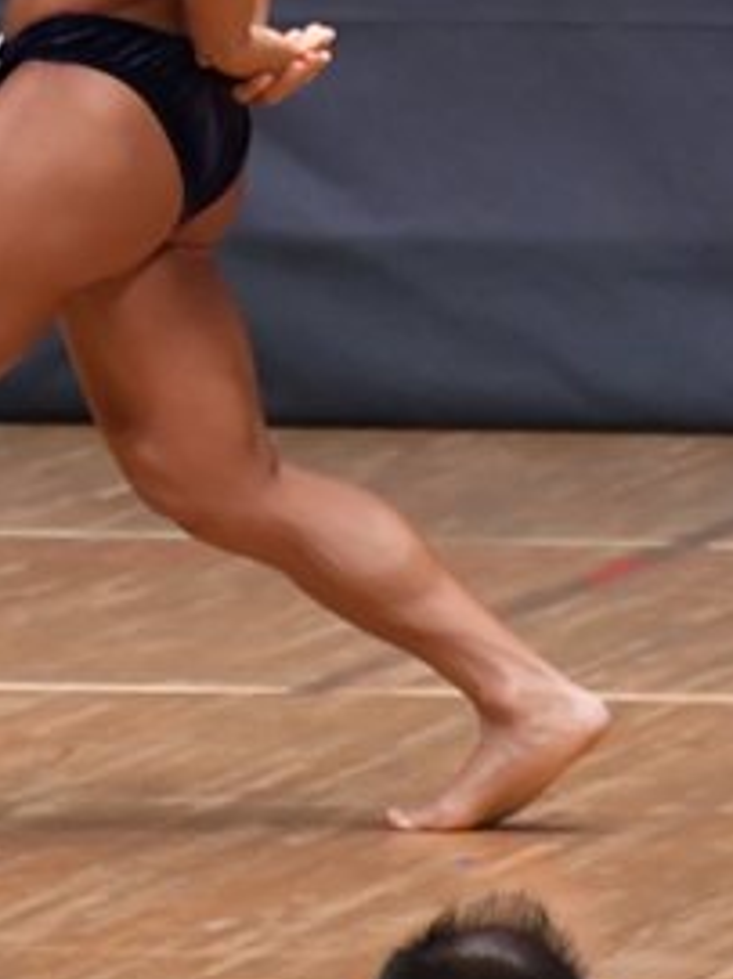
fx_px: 24498
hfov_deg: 1.7
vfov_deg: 2.3
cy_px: 173
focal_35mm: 867
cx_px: -52
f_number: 5.6
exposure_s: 1/400
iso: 6400
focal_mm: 210
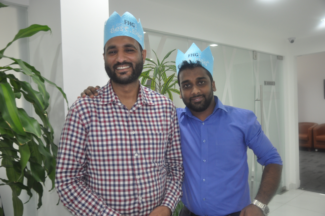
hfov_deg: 59.6
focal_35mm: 32
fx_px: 284
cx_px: 162
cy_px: 108
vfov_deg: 41.6
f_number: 4
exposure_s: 1/50
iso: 800
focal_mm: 21
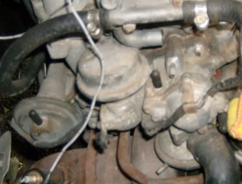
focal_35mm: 70
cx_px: 155
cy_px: 73
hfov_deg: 27.5
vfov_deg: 21.2
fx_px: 492
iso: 200
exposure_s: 1/60
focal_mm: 6
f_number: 2.8
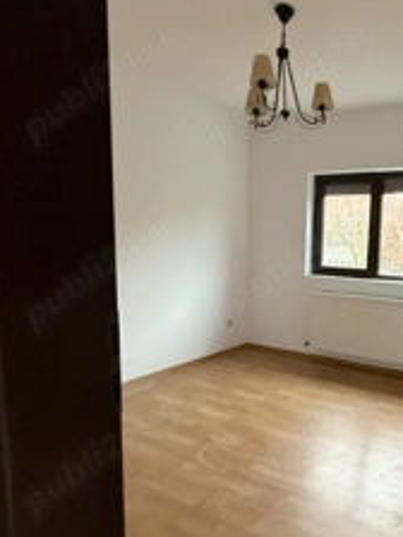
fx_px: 388
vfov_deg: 69.2
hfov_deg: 50.7
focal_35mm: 25
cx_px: 336
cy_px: 297
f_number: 2.2
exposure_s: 1/60
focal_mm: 2.22
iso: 400
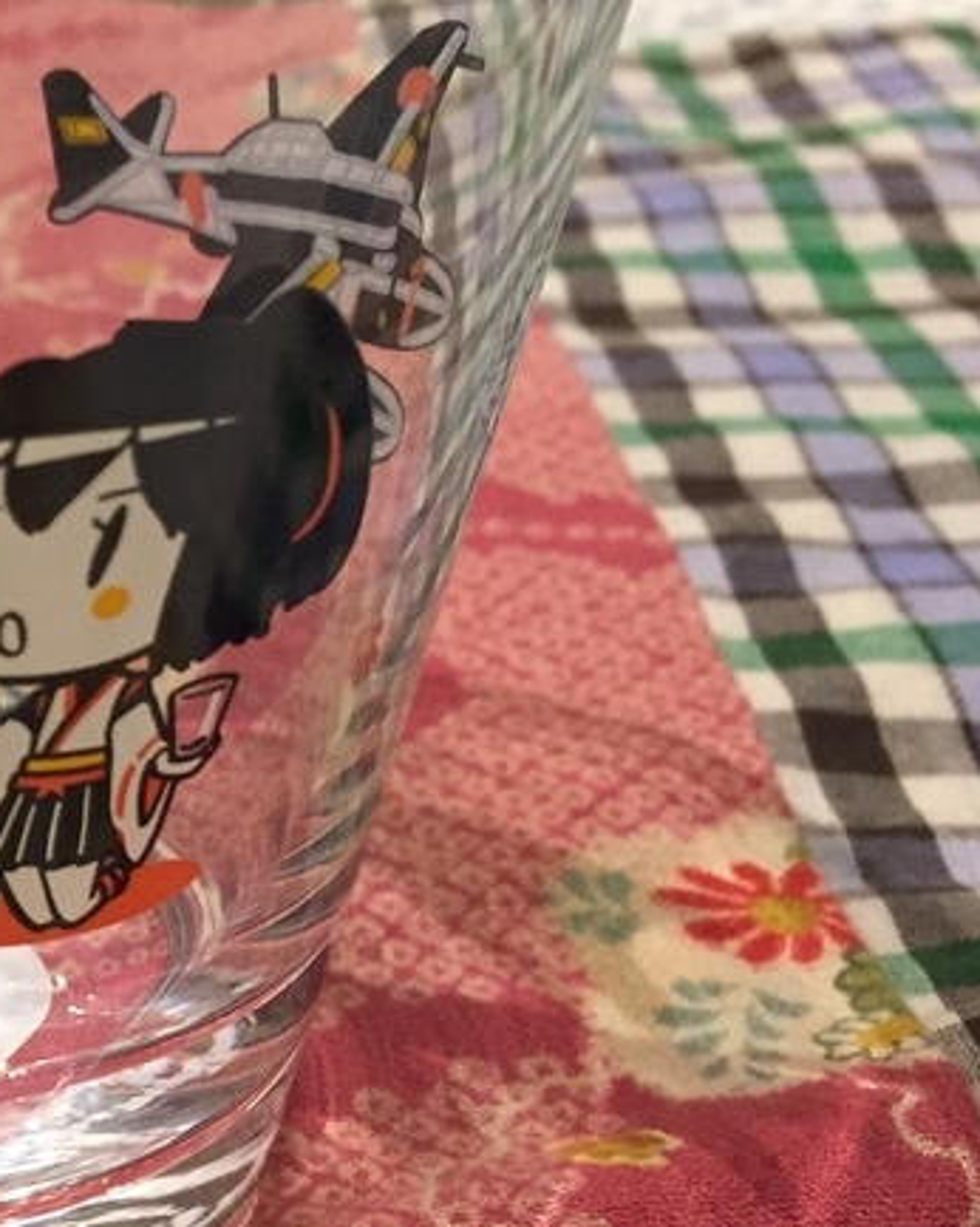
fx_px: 2431
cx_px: -218
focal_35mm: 67
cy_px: 703
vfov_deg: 28.3
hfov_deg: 21.1
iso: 160
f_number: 2.2
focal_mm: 4.15
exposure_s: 1/30
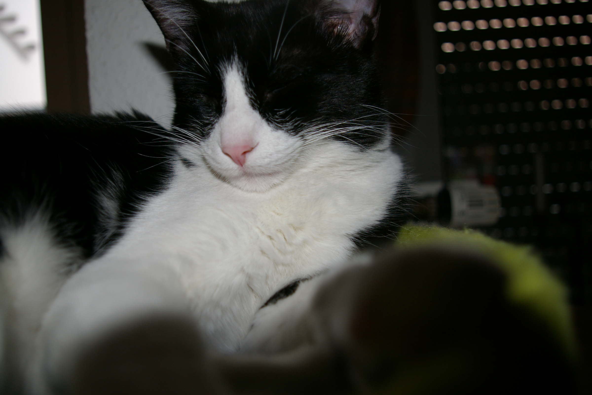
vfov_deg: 43.6
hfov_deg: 61.9
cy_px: 198
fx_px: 493
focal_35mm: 30
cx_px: 296
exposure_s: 1/30
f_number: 4
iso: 200
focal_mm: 20
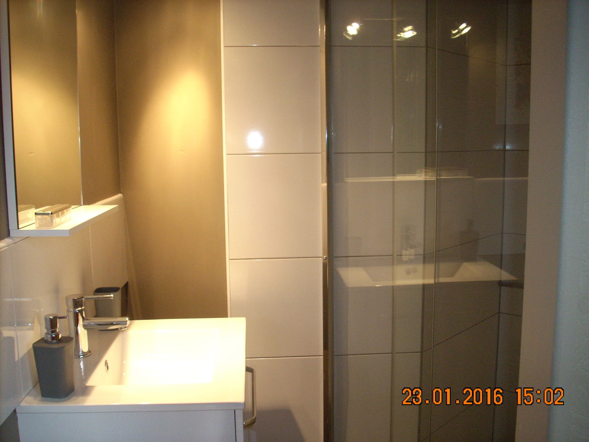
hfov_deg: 50.1
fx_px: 630
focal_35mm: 37
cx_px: 294
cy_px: 221
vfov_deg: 38.7
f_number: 2.8
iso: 227
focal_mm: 6.2
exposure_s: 1/30
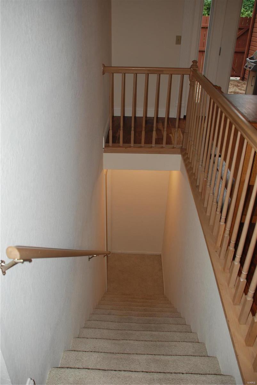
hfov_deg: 43.7
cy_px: 192
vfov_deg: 61.9
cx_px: 128
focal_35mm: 30
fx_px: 320
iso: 200
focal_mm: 20
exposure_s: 1/60
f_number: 3.8
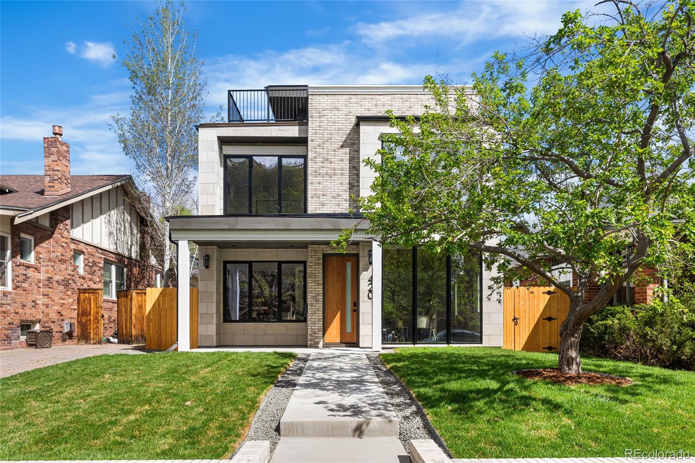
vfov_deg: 55.1
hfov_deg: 76.1
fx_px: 444
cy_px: 232
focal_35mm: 23
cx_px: 348
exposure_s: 1/1250
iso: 640
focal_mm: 23
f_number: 8
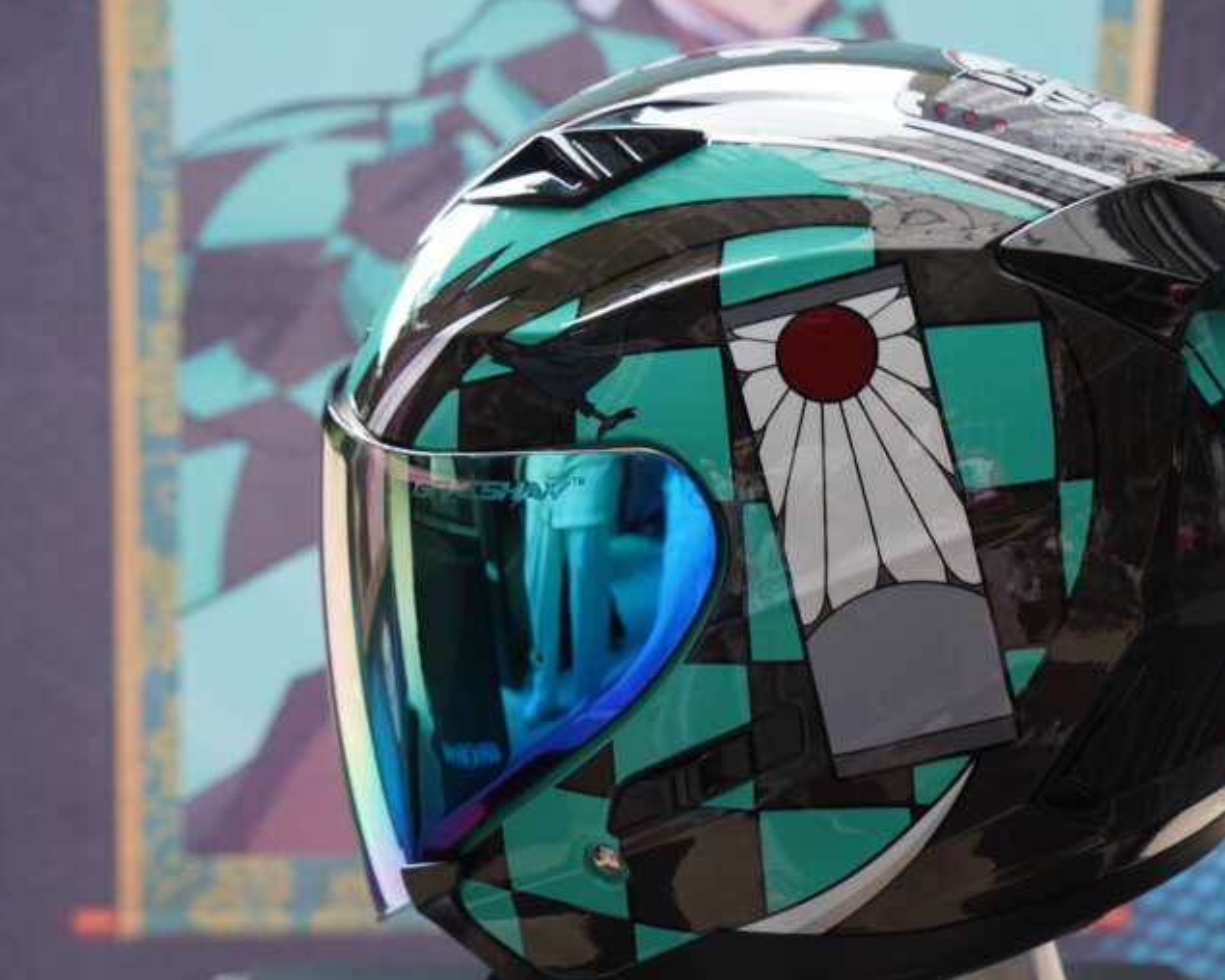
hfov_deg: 38.0
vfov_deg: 30.8
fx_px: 1777
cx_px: 708
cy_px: 543
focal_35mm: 49
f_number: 7.1
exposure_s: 1/40
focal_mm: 39
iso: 200
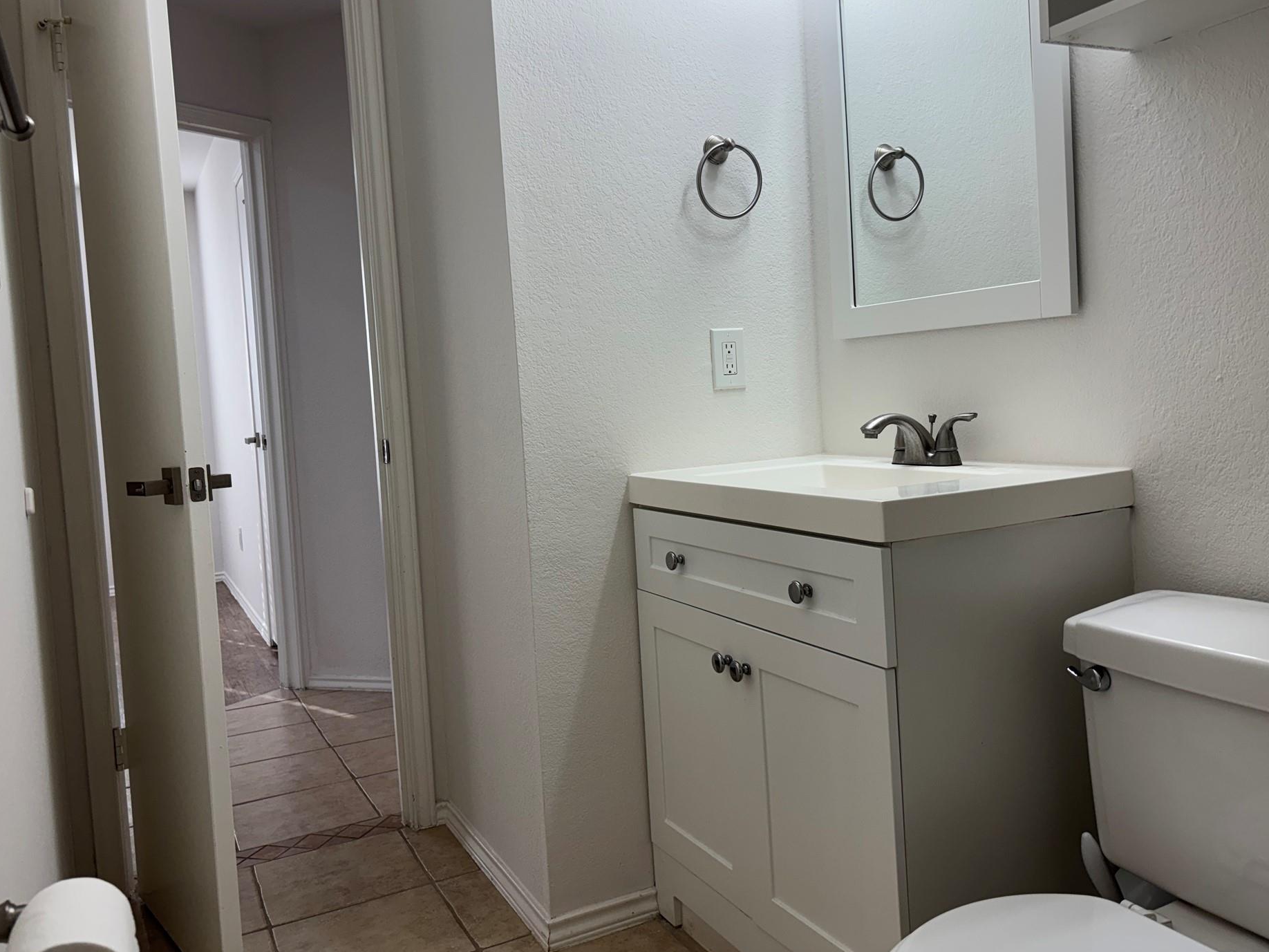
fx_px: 1063
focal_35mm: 29
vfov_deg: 48.2
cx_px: 661
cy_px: 427
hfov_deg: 61.6
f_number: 1.6
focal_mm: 5.96
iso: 32
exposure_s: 1/124
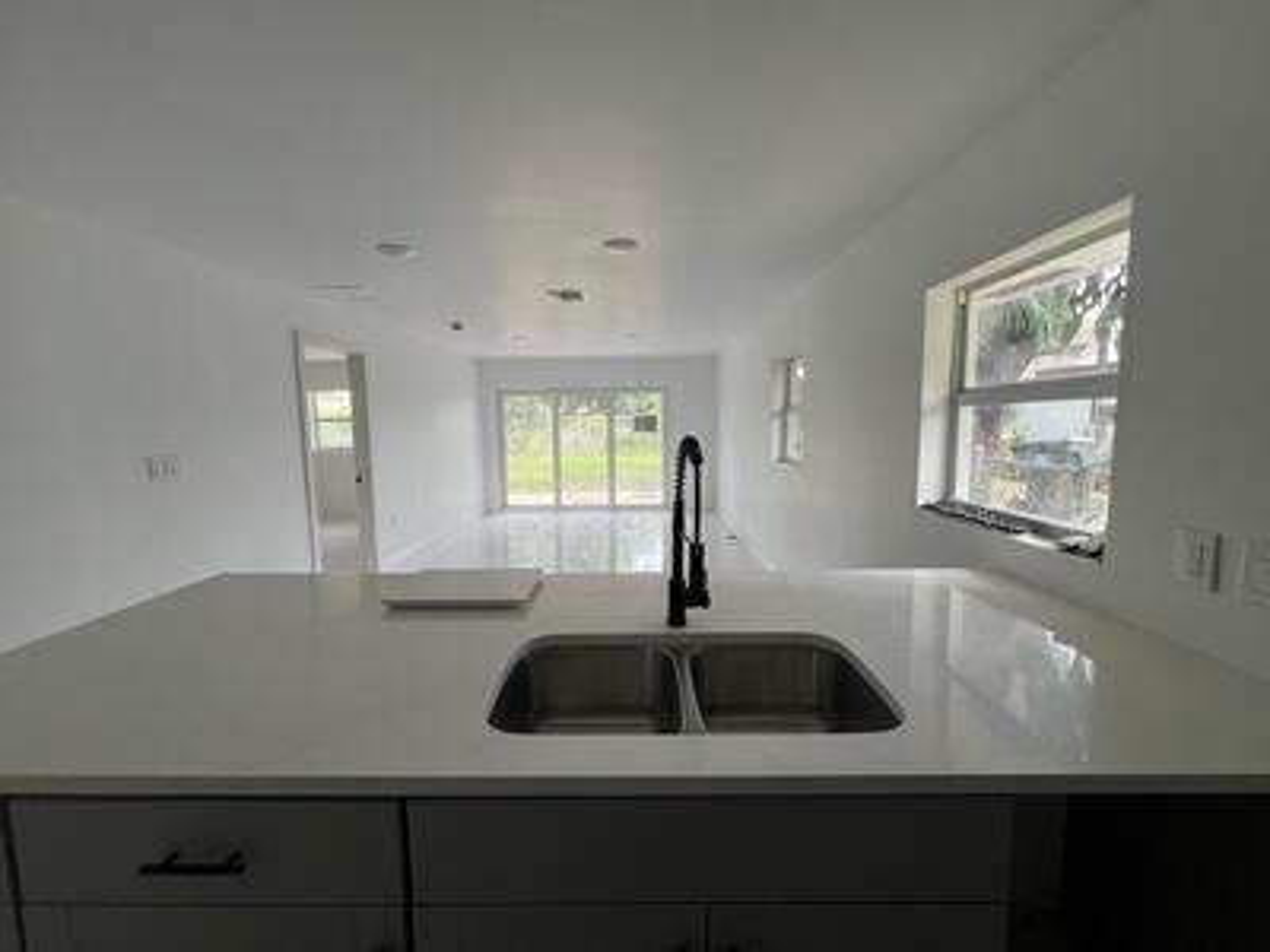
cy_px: 476
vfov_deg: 89.9
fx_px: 477
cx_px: 635
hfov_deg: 106.2
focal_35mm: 13
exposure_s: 1/99
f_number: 1.8
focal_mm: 1.57
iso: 40
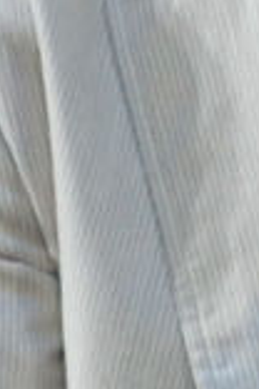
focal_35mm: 2598
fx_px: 28035
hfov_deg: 0.5
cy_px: 57
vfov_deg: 0.8
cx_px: 386
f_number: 5.6
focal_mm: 300
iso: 1600
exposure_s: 1/160
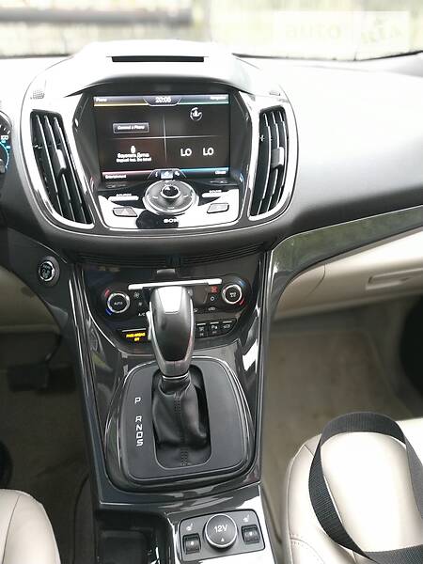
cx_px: 212
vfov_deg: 71.6
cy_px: 282
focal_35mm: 24
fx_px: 391
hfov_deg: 56.8
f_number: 1.9
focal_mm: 3.9
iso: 400
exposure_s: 1/24
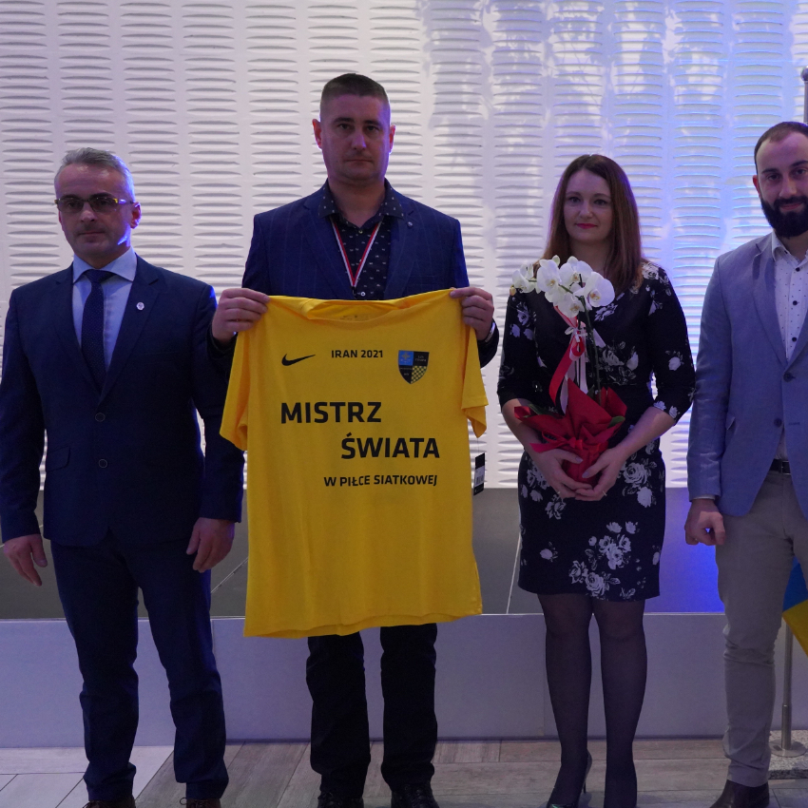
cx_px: 598
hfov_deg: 41.7
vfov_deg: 42.8
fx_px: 1030
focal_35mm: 39
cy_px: 406
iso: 10000
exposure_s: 1/160
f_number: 4
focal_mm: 30
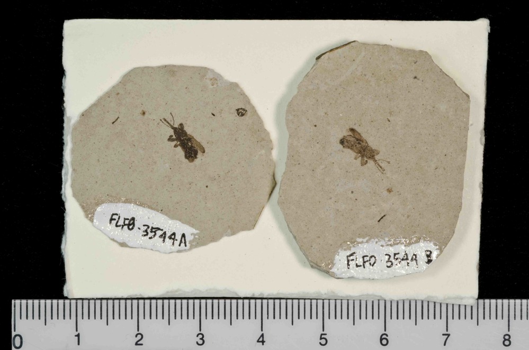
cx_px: 264
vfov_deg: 15.1
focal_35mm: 90
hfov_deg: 22.7
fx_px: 1320
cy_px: 175
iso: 100
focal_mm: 60
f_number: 32
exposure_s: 1/2
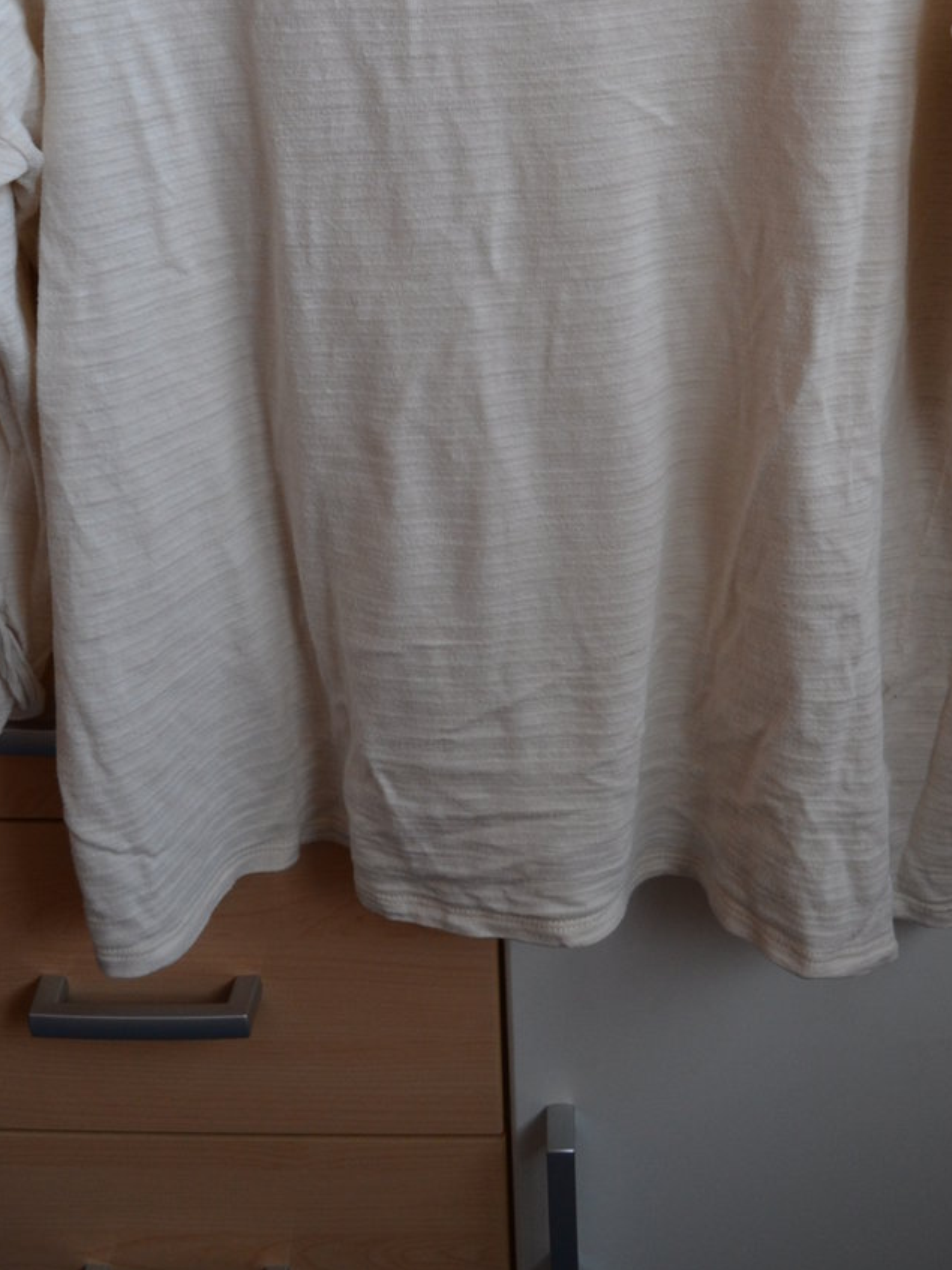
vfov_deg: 38.7
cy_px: 157
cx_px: 555
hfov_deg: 31.4
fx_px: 1687
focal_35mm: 46
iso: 400
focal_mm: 18
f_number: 3.5
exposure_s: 1/30
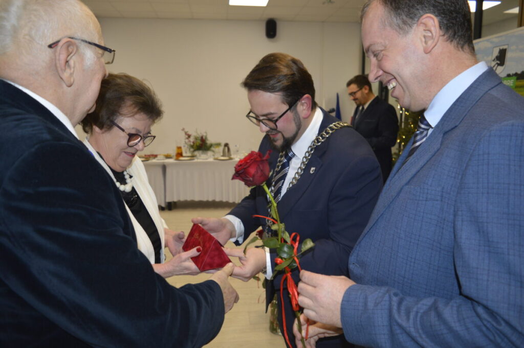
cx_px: 262
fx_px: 393
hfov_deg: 67.4
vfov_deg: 47.9
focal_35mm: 27
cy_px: 174
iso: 450
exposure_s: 1/60
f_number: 3.5
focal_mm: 18
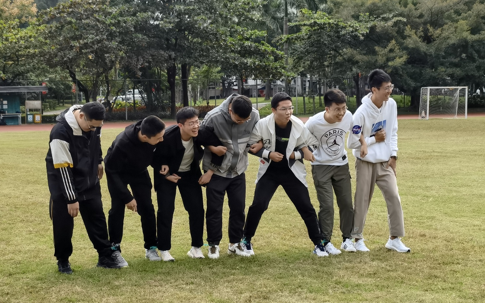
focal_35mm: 77
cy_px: 174
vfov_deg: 16.9
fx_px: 1018
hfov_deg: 26.8
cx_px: 241
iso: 50
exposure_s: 1/3333
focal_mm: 6.67
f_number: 1.9
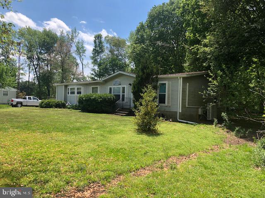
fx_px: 214
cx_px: 132
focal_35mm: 28
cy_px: 99
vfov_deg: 49.7
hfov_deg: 63.4
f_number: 1.8
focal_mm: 4
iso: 20
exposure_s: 1/1389
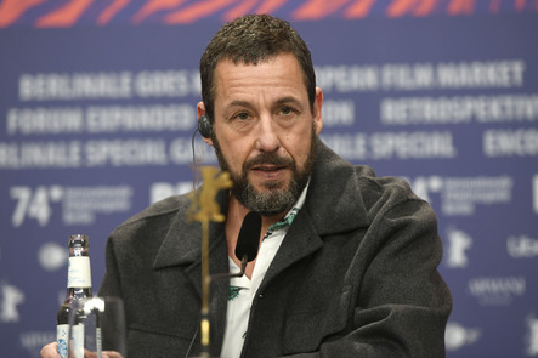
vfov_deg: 7.9
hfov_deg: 11.9
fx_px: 2584
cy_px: 178
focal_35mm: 173
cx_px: 268
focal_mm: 170
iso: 1250
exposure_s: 1/320
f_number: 4
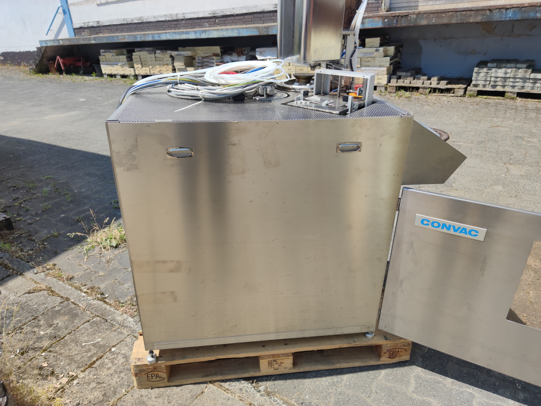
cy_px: 203
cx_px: 270
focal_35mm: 24
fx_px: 375
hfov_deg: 71.6
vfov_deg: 56.8
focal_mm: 6.74
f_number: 1.69
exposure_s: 1/2126
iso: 102
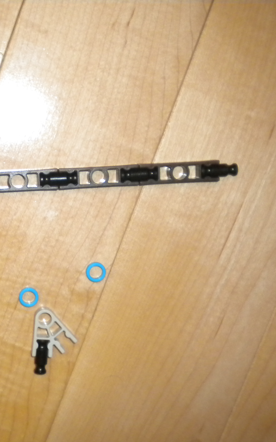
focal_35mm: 58
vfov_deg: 35.1
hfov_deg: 21.5
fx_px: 698
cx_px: -10
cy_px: 221
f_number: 3.5
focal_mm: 7.4
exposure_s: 1/30
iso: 400
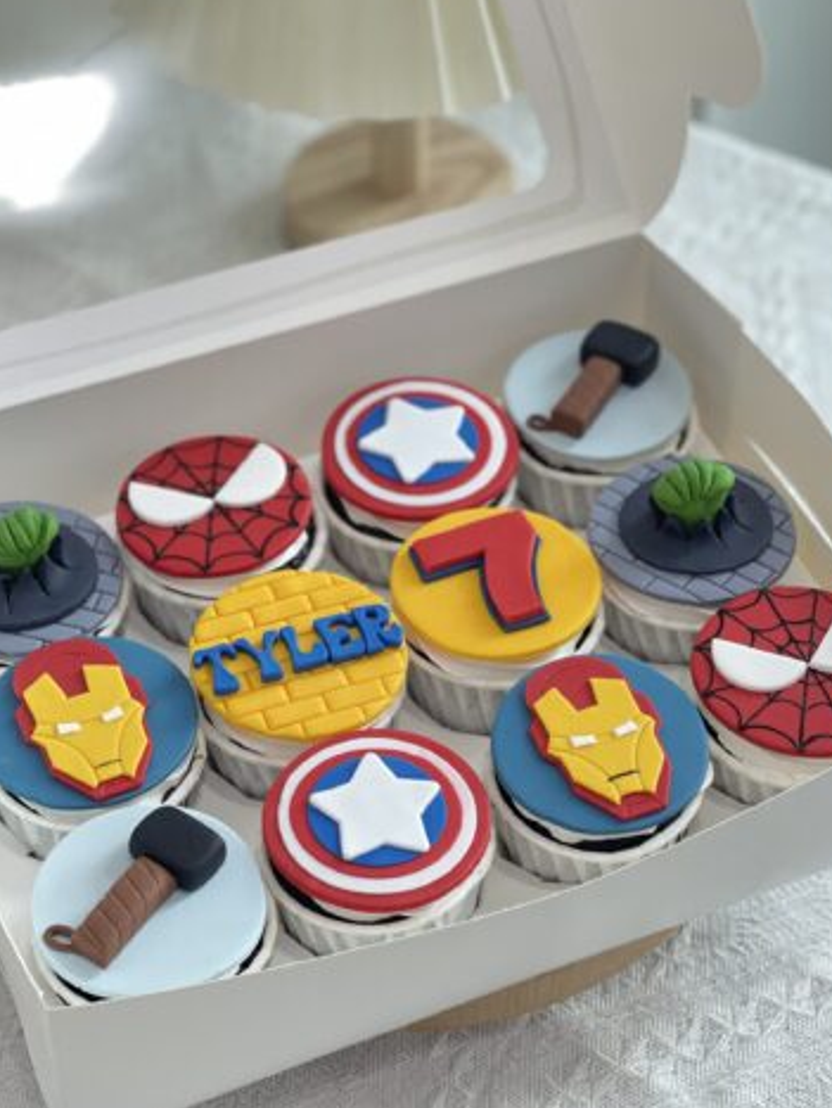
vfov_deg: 26.7
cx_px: 393
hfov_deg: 20.2
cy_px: 563
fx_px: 2336
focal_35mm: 73
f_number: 2.2
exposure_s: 1/100
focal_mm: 7.5
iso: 125
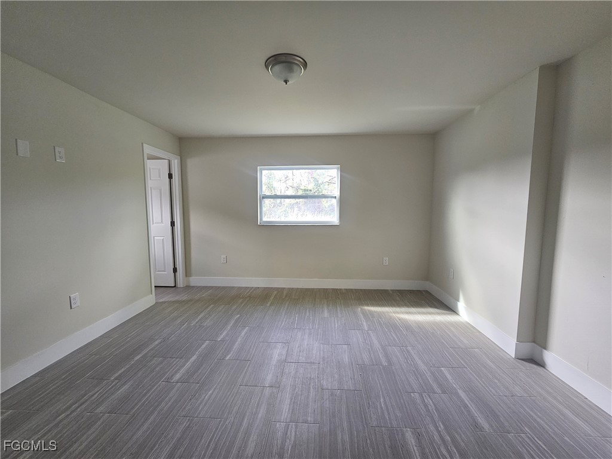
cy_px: 230
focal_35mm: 13
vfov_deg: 89.9
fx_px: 230
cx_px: 306
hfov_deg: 106.2
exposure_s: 1/60
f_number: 2.2
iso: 125
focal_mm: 2.2
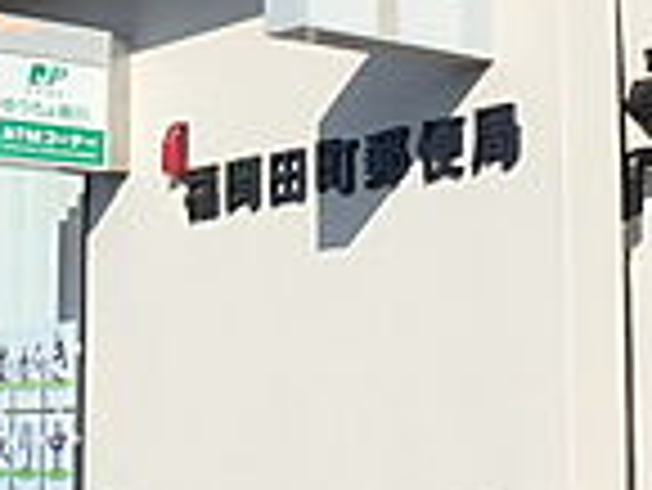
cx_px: 679
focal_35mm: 90
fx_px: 1697
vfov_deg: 16.4
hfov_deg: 20.9
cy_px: 303
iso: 125
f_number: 6
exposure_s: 1/500
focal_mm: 3.7
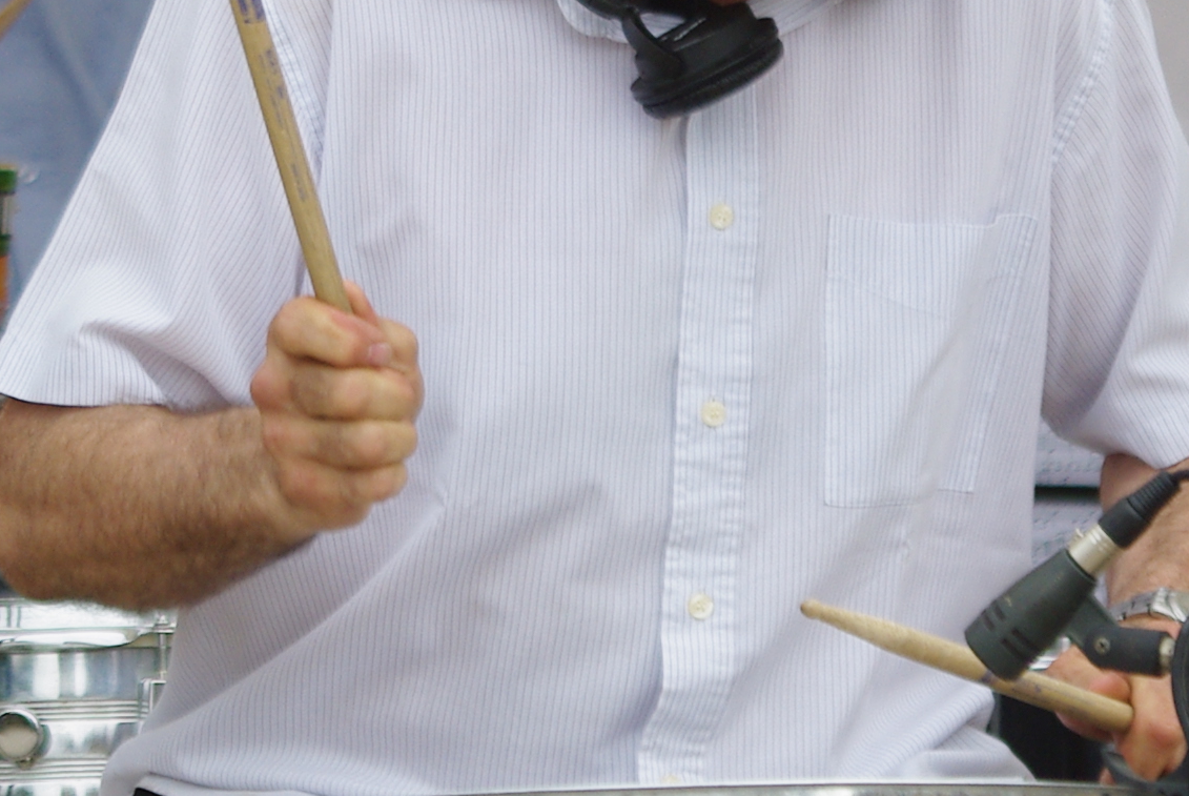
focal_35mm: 616
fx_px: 20368
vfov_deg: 2.2
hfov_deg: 3.3
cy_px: 136
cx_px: 815
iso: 200
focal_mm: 120
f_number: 4
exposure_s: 1/350
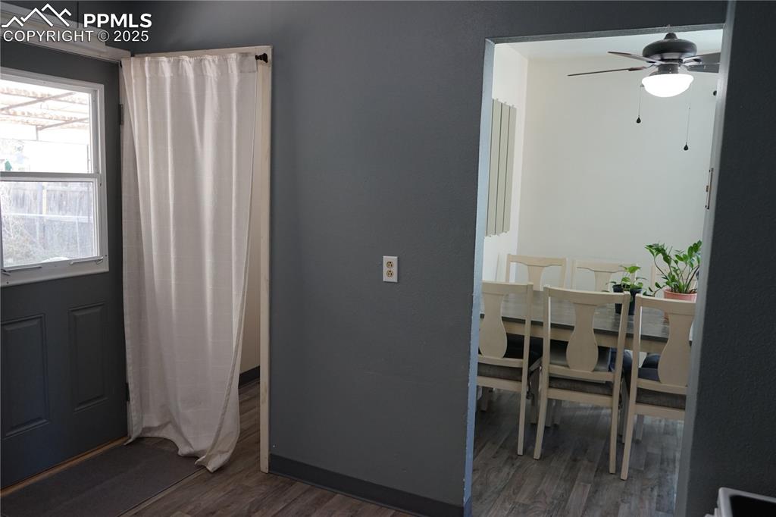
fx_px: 603
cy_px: 258
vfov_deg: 46.4
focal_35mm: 28
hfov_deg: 65.5
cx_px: 388
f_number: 4
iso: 1250
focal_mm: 28
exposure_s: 1/160
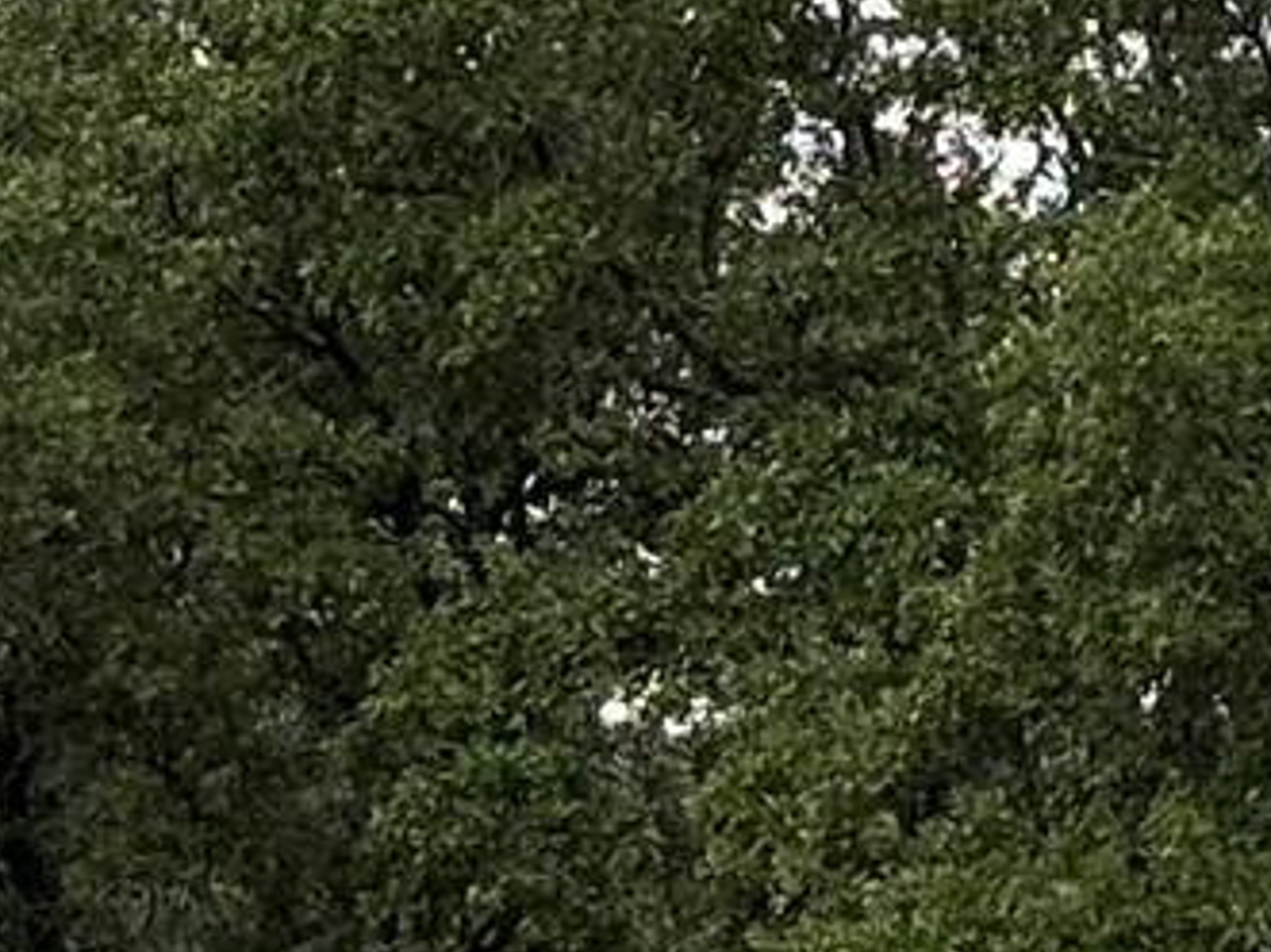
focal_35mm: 322
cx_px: 35
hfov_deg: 6.1
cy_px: 1739
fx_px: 11819
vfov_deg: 4.6
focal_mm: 5.96
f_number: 1.6
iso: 32
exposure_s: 1/150
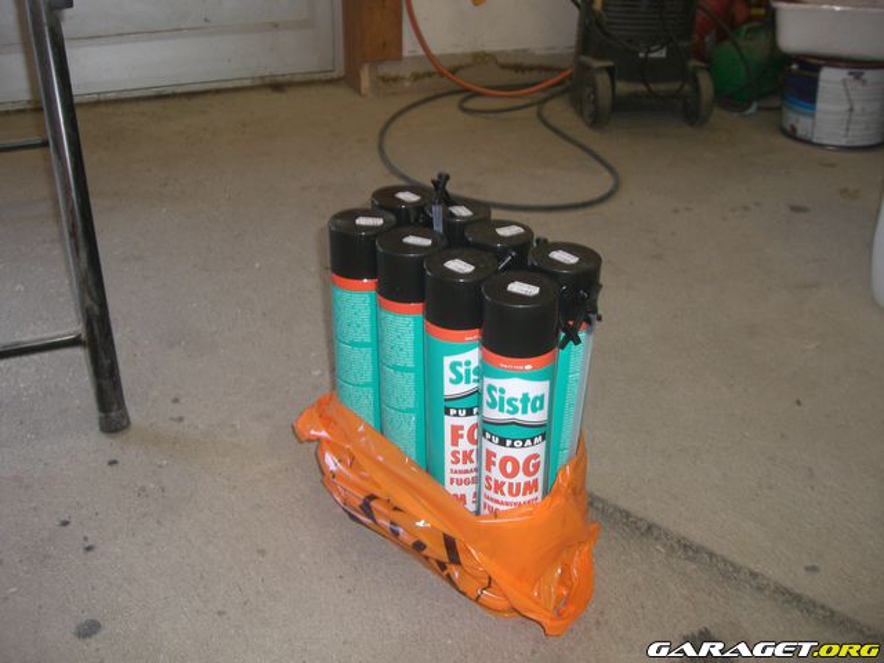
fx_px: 970
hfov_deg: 49.0
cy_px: 332
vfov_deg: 37.7
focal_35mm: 38
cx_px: 442
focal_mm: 6.2
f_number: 2.7
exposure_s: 1/60
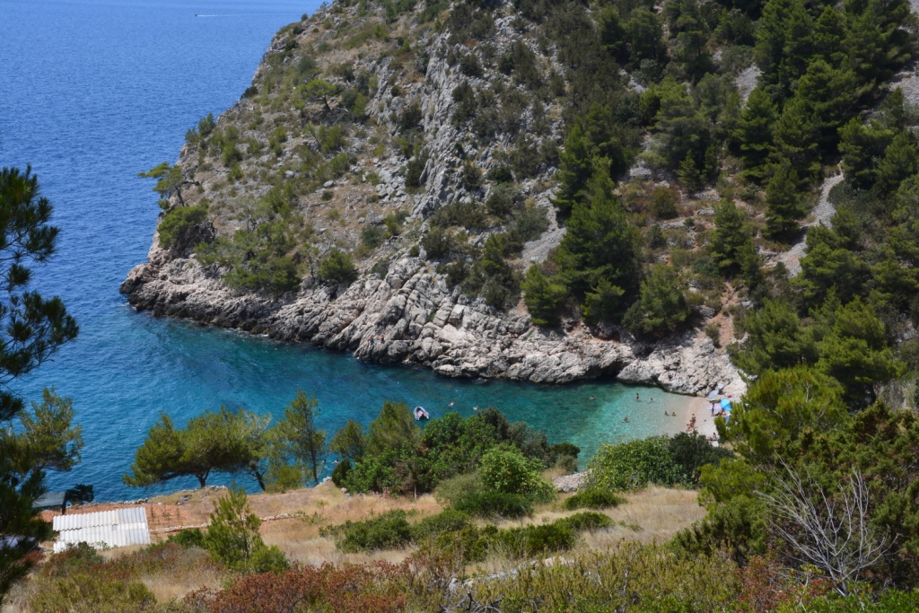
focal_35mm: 51
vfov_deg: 26.5
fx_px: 1302
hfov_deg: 38.9
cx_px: 460
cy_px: 306
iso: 200
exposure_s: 1/160
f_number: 9
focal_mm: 34
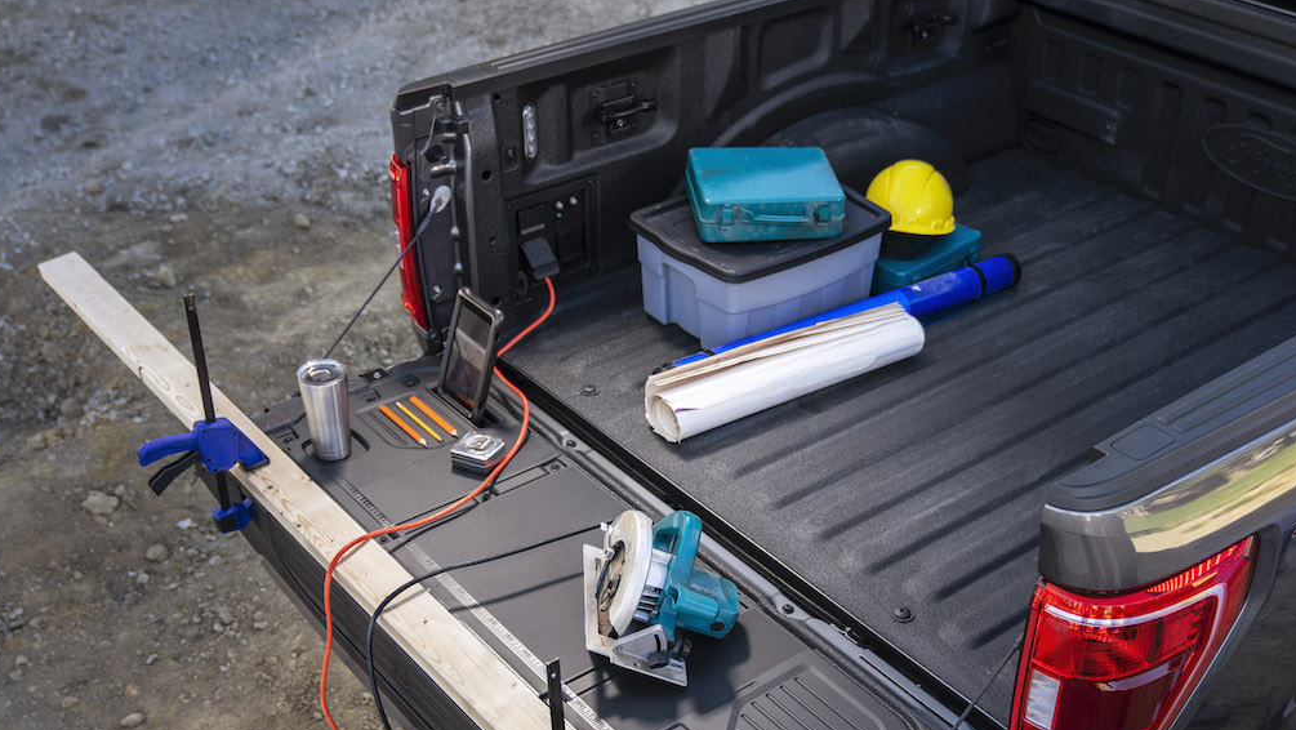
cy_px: 524
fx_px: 1512
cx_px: 704
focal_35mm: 44
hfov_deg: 46.3
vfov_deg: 26.9
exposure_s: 1/400
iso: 200
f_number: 2.8
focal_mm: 33
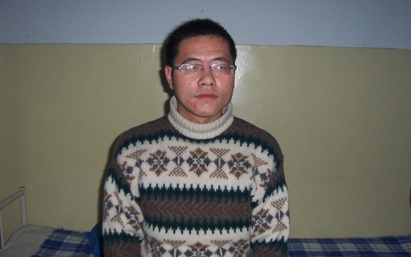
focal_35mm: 39
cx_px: 207
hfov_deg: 50.4
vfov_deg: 32.8
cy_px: 123
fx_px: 437
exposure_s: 1/60
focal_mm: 6
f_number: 3
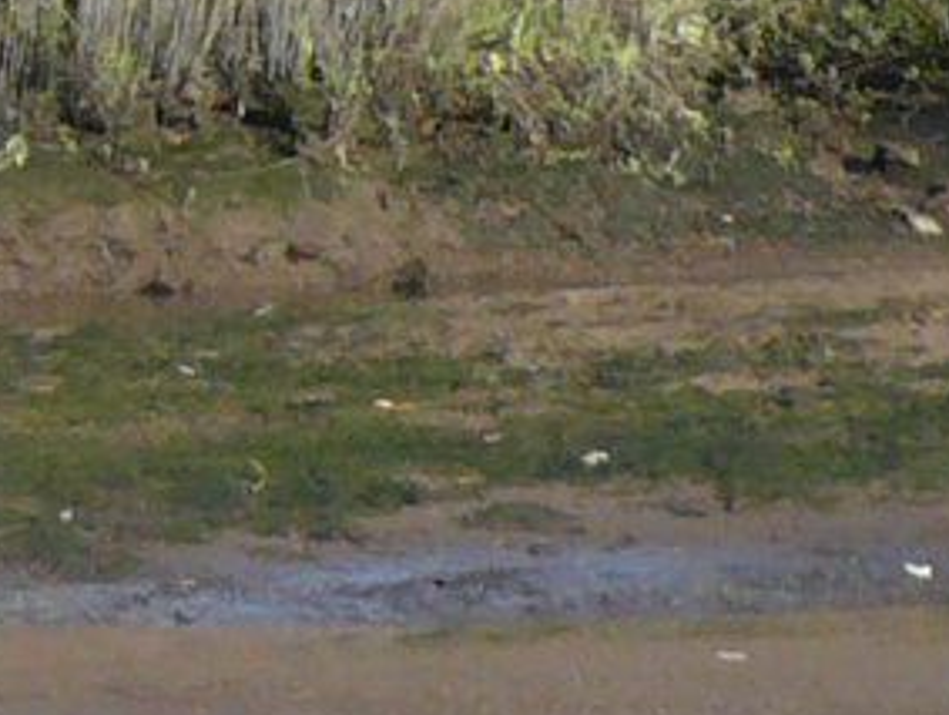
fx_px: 6972
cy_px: -473
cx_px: -453
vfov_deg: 5.8
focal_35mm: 254
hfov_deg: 7.7
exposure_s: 1/800
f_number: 2.9
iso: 100
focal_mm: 4.9
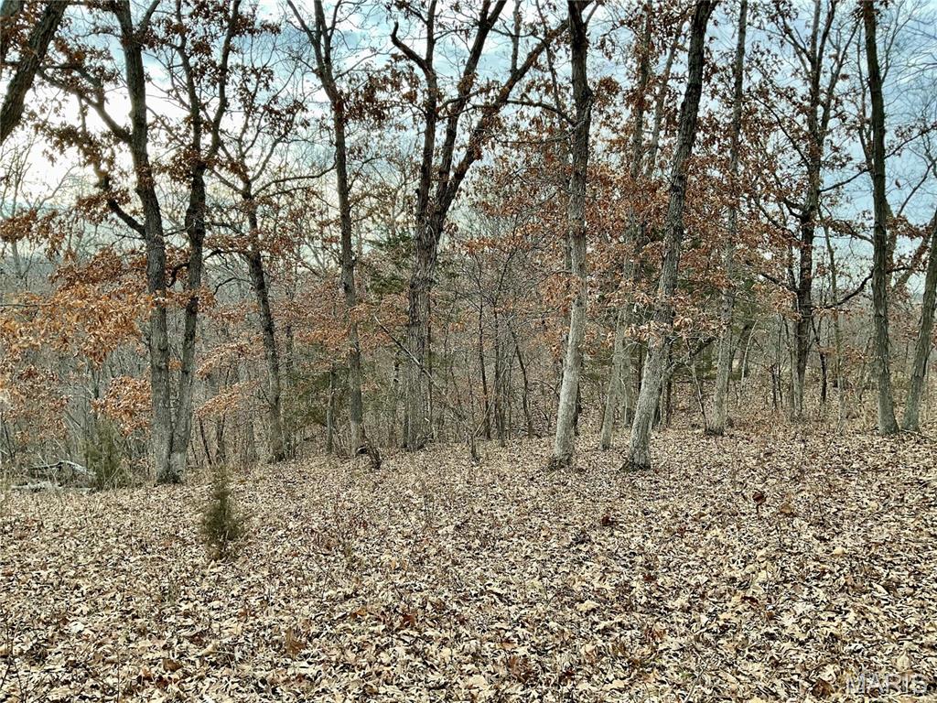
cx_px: 468
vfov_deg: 48.2
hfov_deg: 61.7
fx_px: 785
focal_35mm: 29
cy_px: 352
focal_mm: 3
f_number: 1.8
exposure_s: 1/182
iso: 16
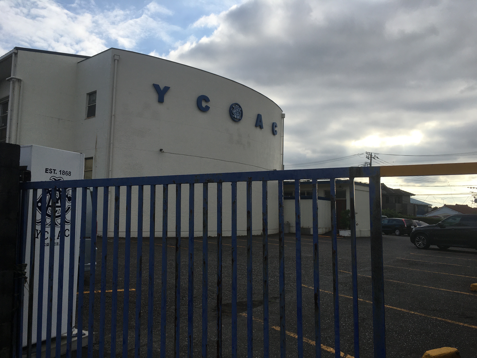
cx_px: 238
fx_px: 400
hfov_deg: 61.7
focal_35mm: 29
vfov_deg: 48.2
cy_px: 179
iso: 25
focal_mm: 4.15
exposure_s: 1/1637
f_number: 2.2
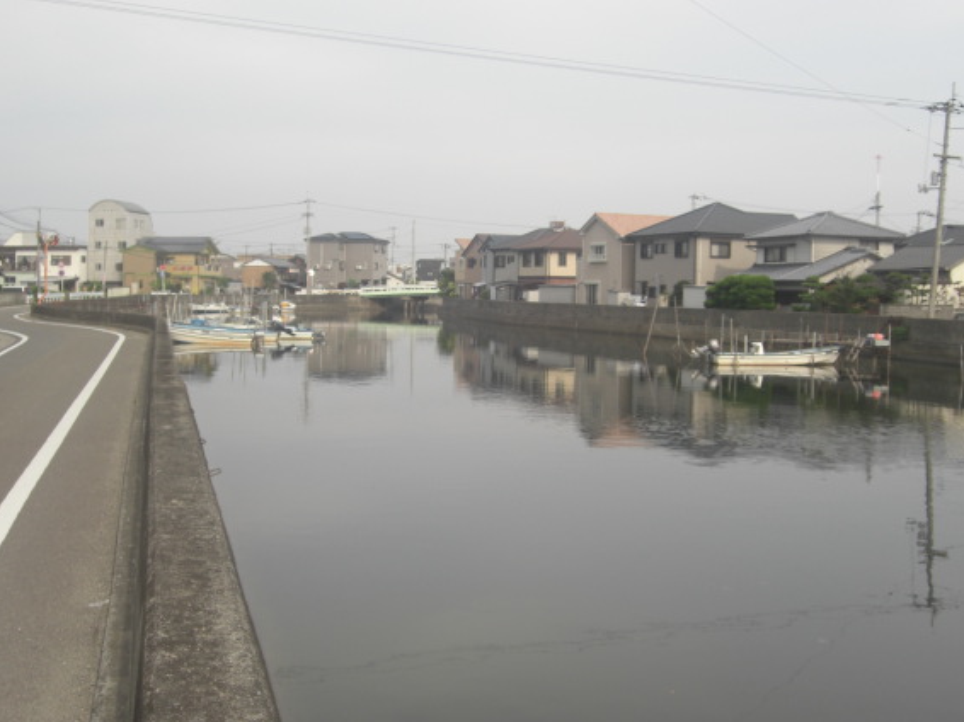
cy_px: 381
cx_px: 484
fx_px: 1197
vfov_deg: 33.6
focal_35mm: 43
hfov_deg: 43.9
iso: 80
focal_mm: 7.9
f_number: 4
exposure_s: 1/500
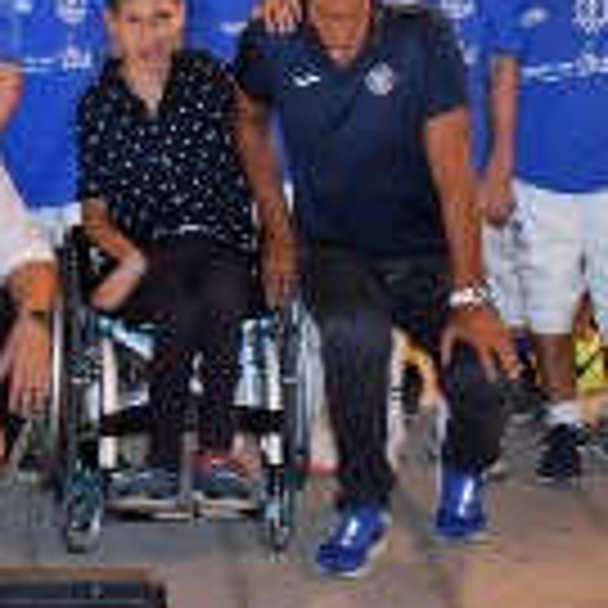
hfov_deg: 13.6
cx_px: 68
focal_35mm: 127
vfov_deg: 13.5
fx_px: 2524
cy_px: -25
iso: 3200
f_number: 4.2
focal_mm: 30
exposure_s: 1/60
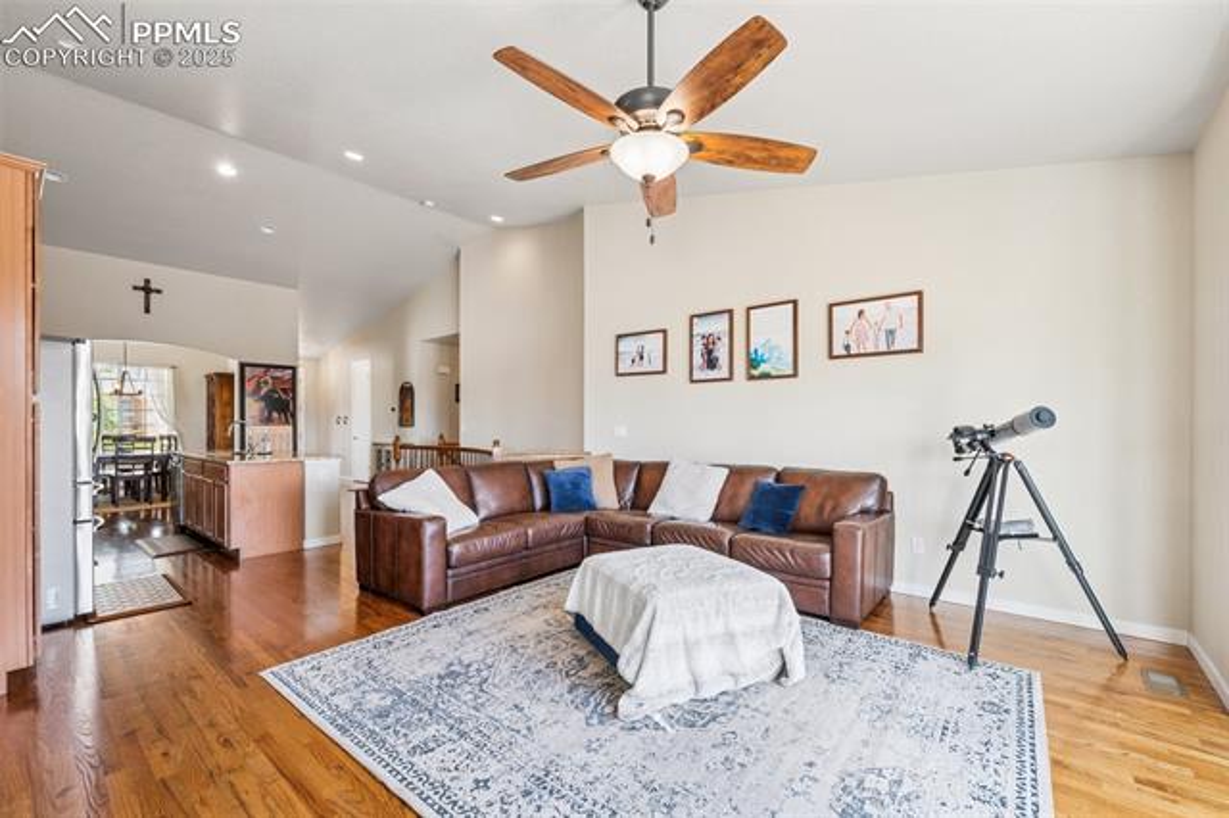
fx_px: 512
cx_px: 614
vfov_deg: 77.3
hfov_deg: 100.4
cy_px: 409
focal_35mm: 15
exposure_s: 1/1.67
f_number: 11
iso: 100
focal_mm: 15
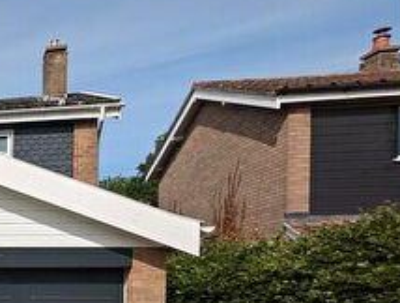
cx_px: -126
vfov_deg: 34.5
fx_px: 452
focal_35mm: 39
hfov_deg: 33.7
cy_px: 283
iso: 40
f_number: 1.95
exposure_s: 1/3049
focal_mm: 2.23
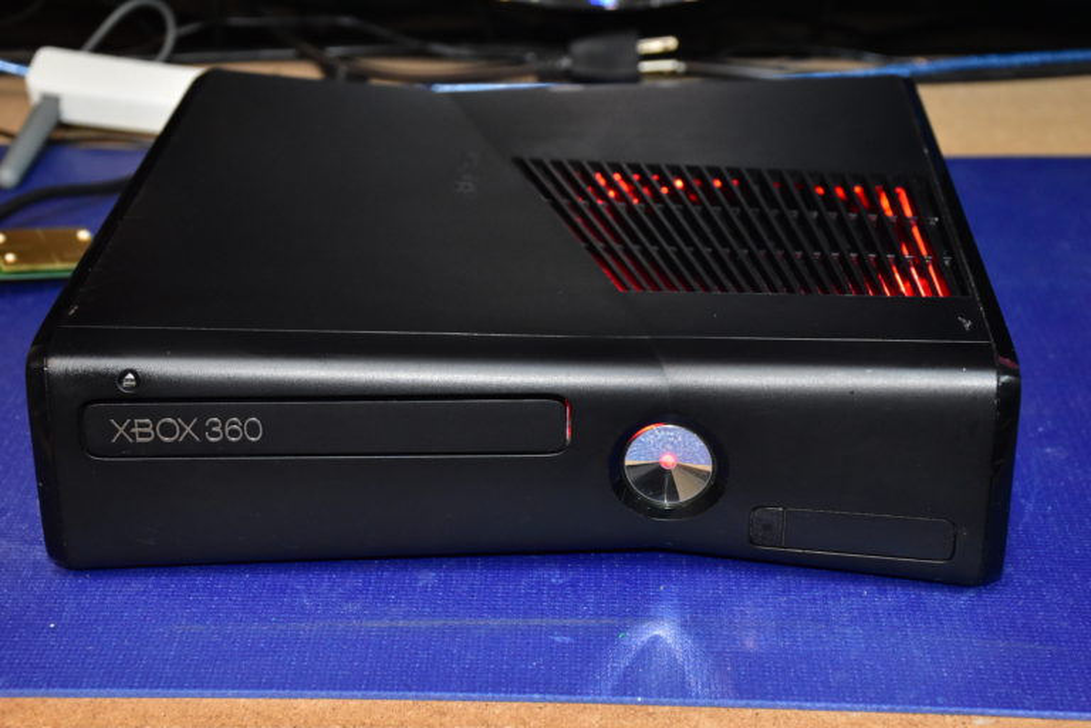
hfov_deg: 28.1
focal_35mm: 72
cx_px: 546
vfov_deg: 18.9
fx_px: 2182
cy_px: 364
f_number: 7.1
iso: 3200
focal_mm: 48
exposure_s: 1/100
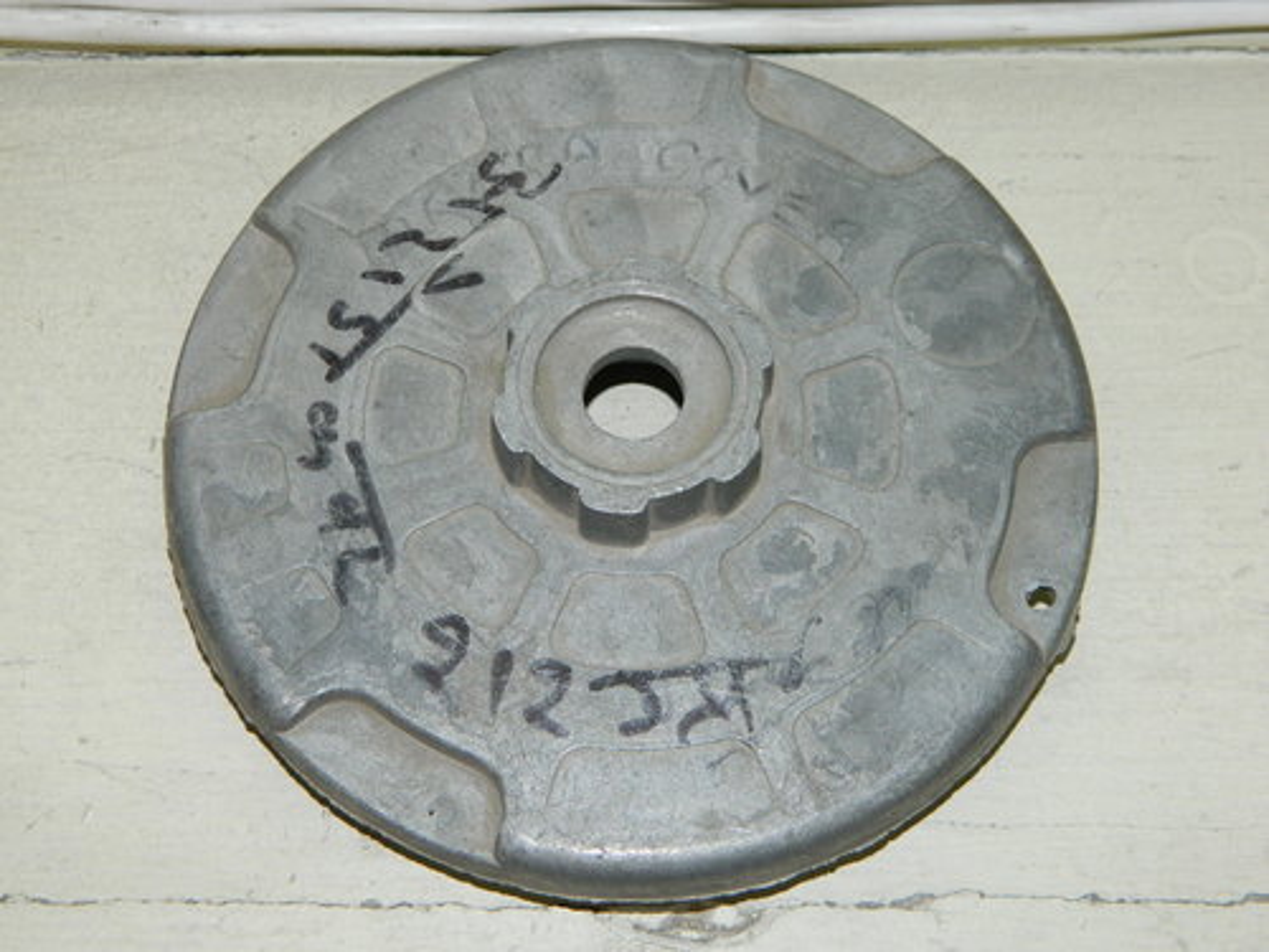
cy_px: 476
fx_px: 2566
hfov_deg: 27.8
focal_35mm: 70
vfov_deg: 21.0
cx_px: 634
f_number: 4
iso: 200
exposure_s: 1/30
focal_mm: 12.6
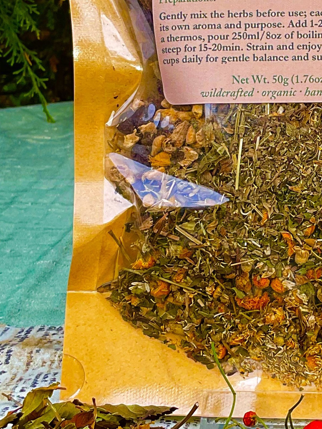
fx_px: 918
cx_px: 297
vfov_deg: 26.0
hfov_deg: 19.5
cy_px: 110
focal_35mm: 74
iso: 16
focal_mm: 3
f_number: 1.8
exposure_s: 1/200
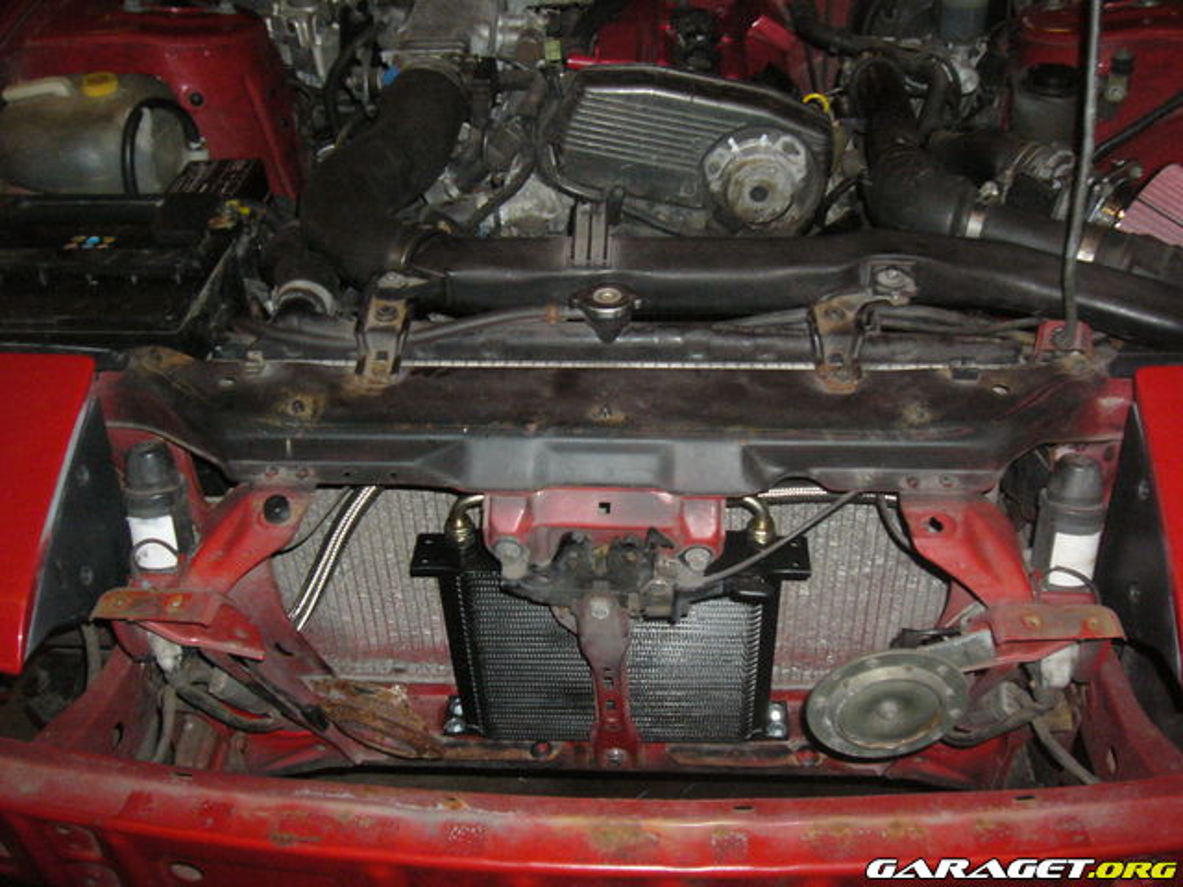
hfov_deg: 52.6
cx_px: 592
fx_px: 1196
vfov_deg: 40.7
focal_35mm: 35
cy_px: 444
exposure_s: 1/60
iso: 400
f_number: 2.8
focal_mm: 5.8
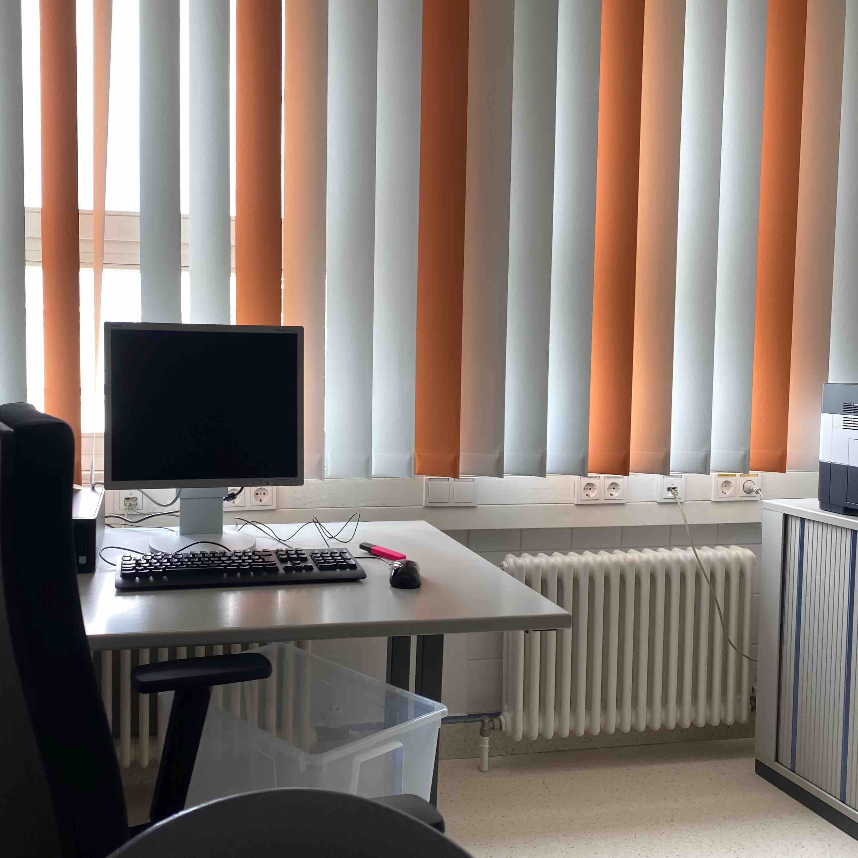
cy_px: 427
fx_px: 869
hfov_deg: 52.1
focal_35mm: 31
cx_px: 336
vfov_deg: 52.5
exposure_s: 1/100
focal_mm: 4.25
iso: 40
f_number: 1.8
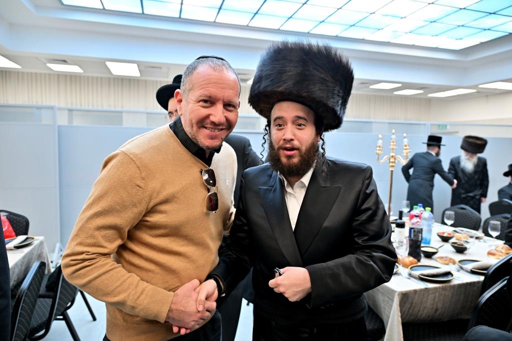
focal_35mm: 24
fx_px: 341
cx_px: 256
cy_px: 170
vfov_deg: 53.1
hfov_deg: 73.7
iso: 640
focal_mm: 24
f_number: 4
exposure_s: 1/250
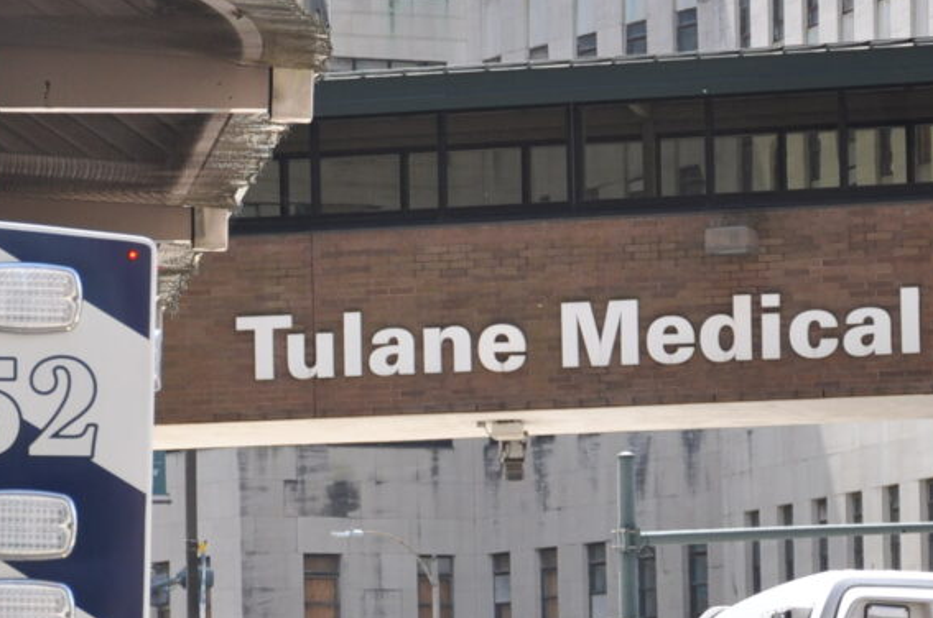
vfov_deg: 5.0
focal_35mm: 274
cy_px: 468
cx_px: 193
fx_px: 7089
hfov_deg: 7.5
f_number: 5.6
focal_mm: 66
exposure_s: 1/320
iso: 200
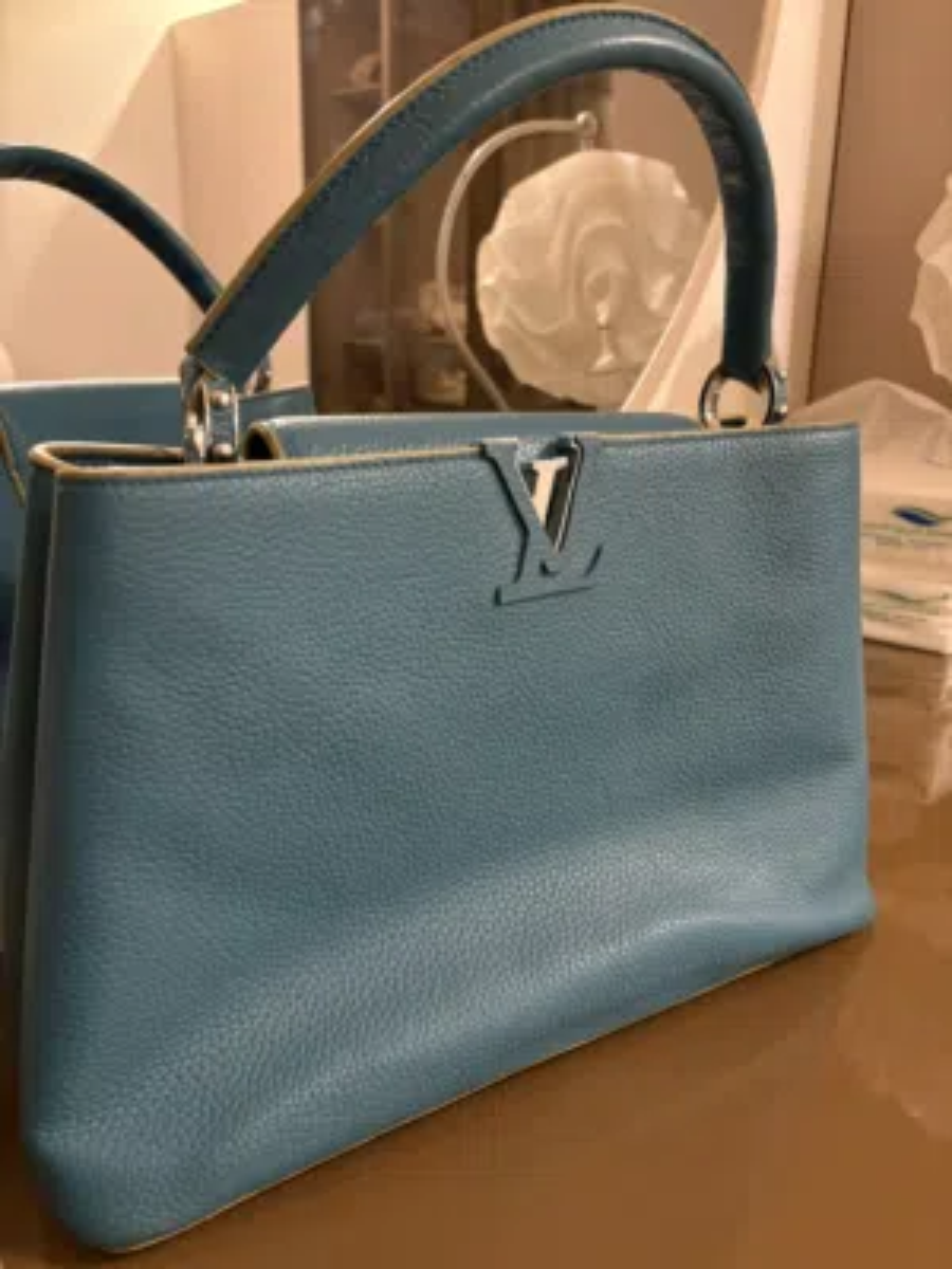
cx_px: 476
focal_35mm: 26
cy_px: 634
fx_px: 953
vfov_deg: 67.3
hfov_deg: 53.1
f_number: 1.6
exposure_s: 1/40
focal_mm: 5.96
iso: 640
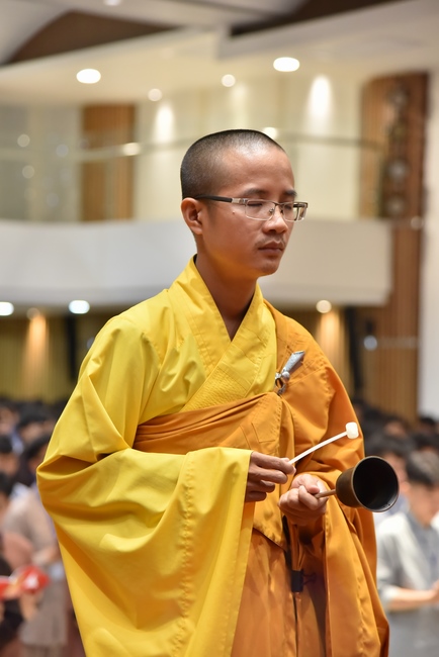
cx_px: 220
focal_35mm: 105
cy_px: 328
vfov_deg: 19.4
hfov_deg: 13.1
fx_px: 1918
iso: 2500
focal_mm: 105
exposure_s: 1/125
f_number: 4.5
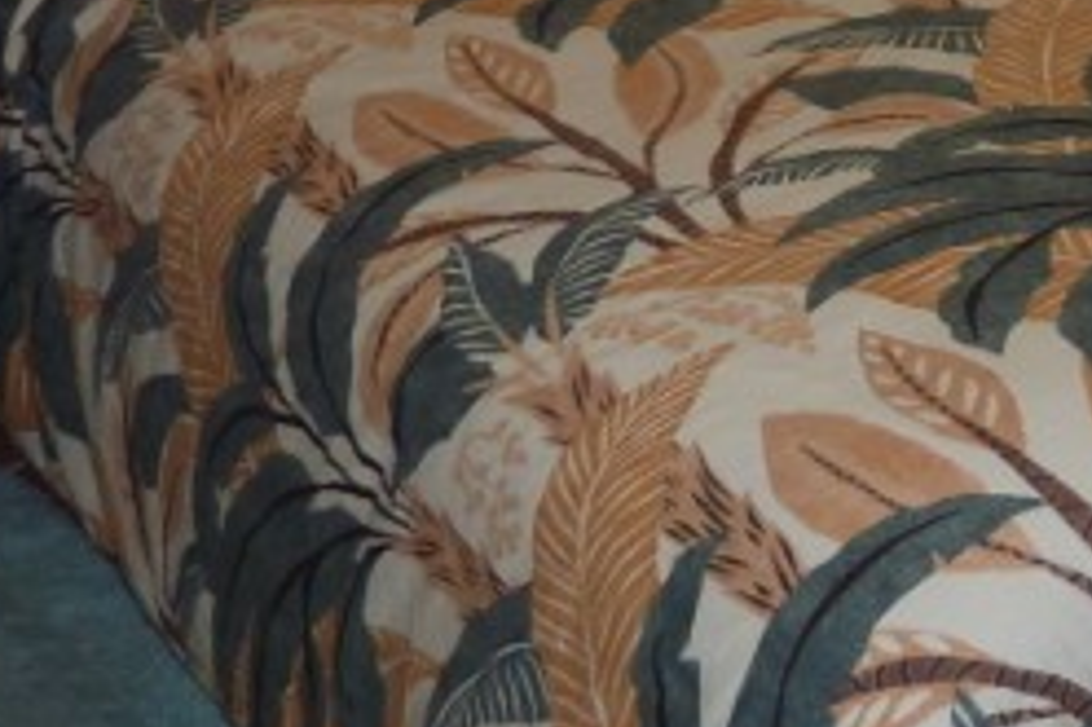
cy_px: -511
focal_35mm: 84
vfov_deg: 14.6
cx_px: 1484
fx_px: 2546
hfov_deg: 21.5
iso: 100
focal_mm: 4.1
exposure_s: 1/30
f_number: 3.3
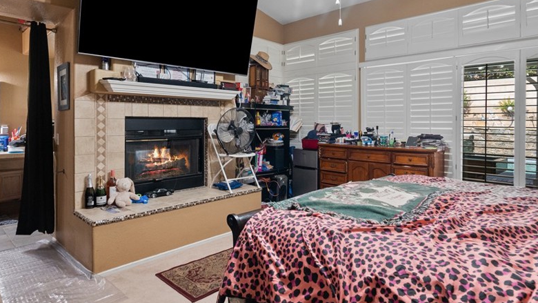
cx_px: 283
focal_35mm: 22
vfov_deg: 50.8
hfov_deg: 81.1
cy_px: 109
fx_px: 314
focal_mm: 16
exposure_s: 1/10
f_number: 8
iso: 2000
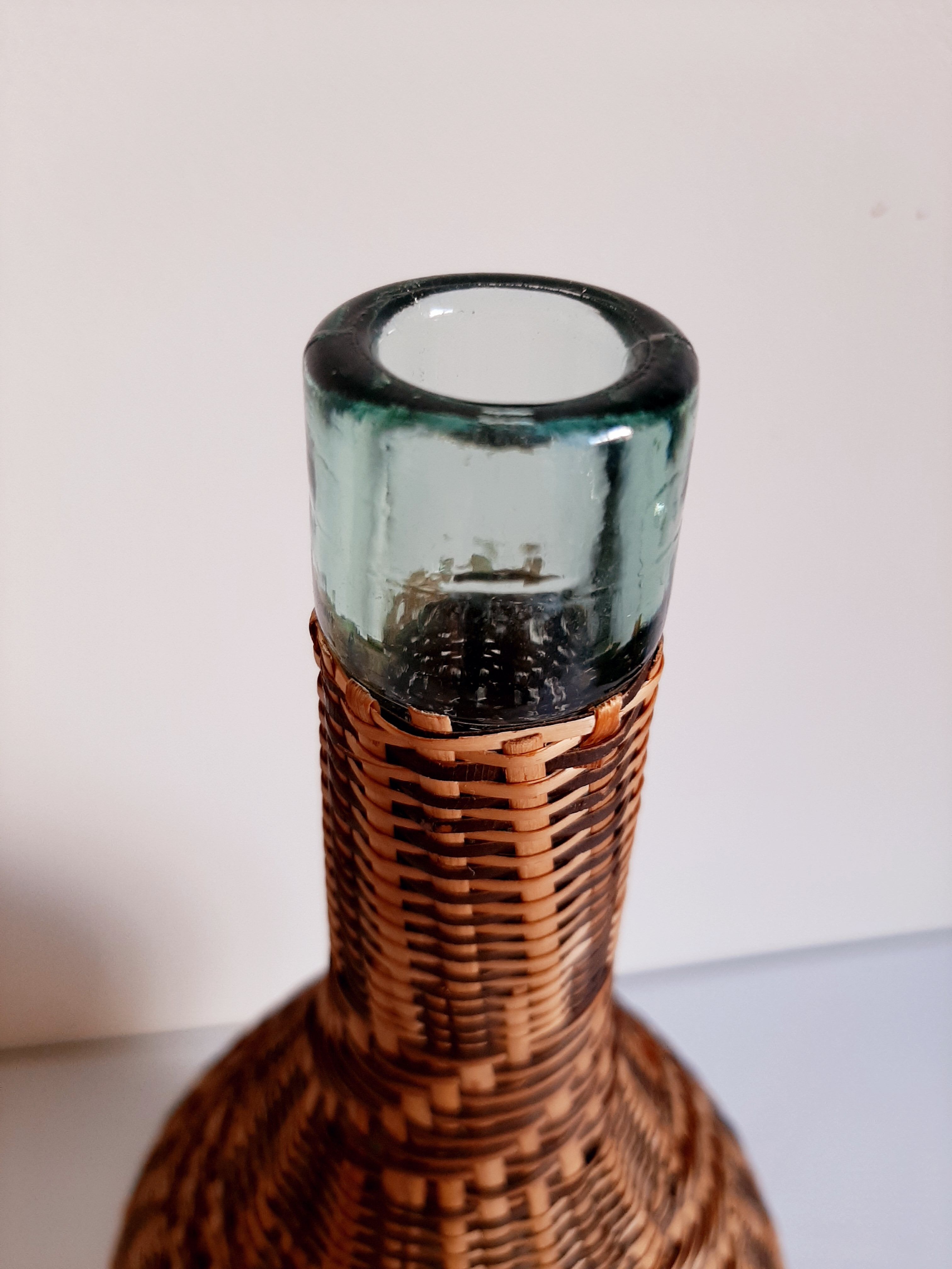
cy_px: 634
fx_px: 953
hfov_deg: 53.1
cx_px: 476
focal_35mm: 26
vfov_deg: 67.3
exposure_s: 1/33
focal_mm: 3.93
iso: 50
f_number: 1.7
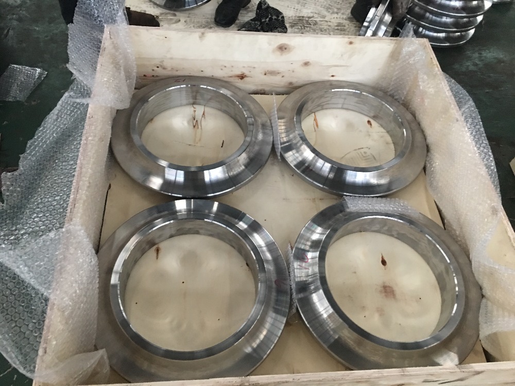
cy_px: 193
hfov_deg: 61.7
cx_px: 258
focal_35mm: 29
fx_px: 431
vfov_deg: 48.2
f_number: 2.2
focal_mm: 4.15
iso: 100
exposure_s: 1/8
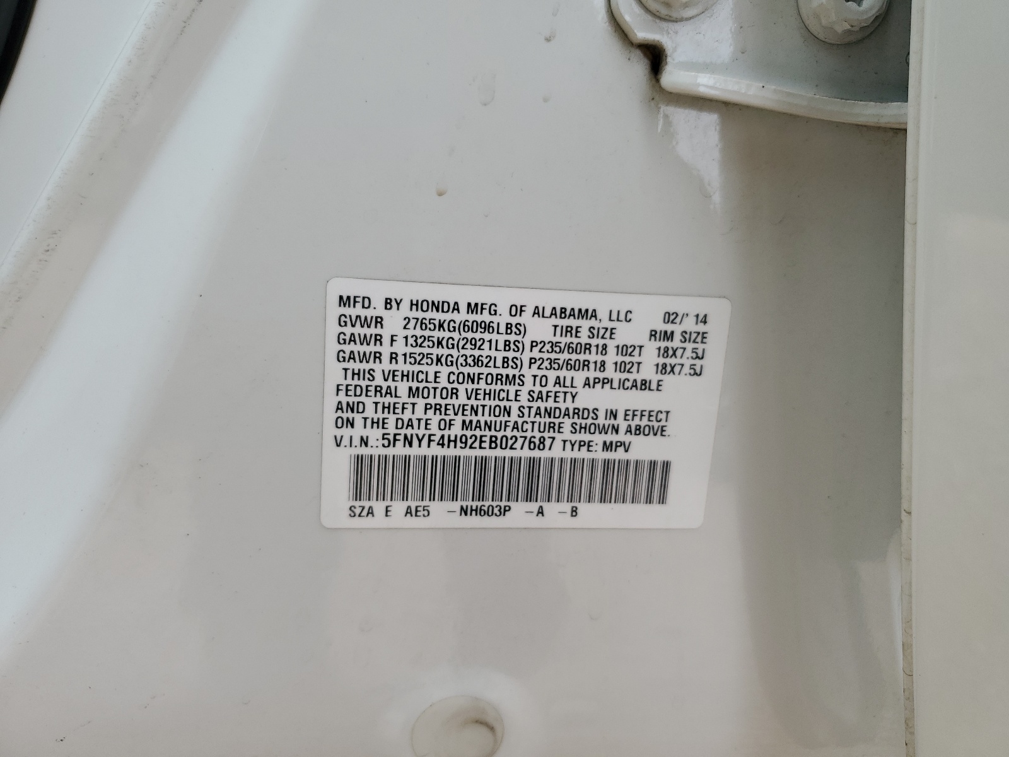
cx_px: 504
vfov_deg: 53.1
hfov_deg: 67.3
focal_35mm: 26
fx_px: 758
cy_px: 378
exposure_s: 1/625
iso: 50
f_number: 1.5
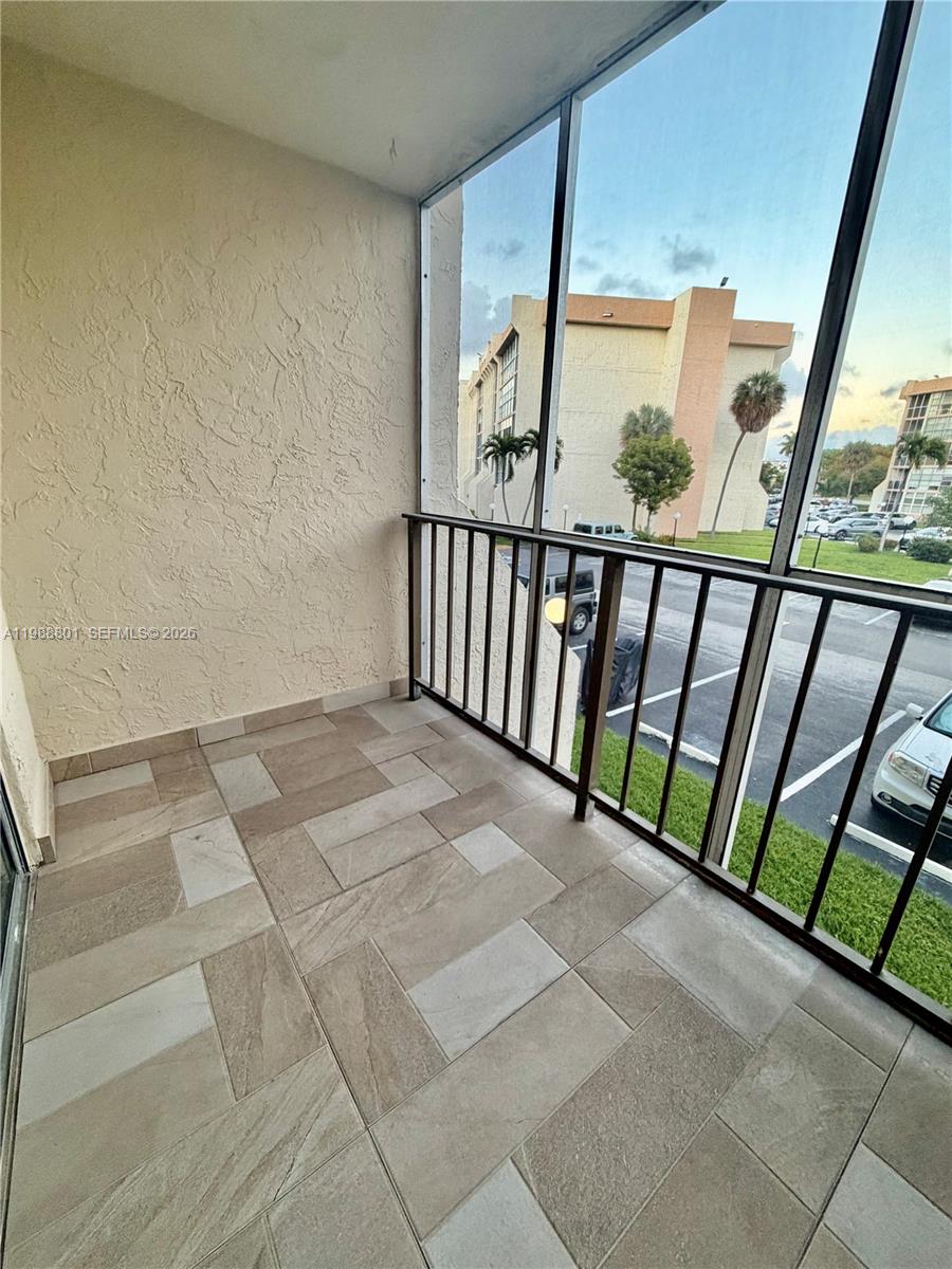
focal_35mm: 14
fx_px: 513
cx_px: 476
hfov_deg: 85.7
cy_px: 634
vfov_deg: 102.1
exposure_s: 1/60
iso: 250
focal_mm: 2.22
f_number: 2.2
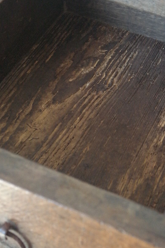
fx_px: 695
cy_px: 97
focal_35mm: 101
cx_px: 115
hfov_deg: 13.5
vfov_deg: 20.2
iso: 3200
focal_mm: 45
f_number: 5
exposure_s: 1/25
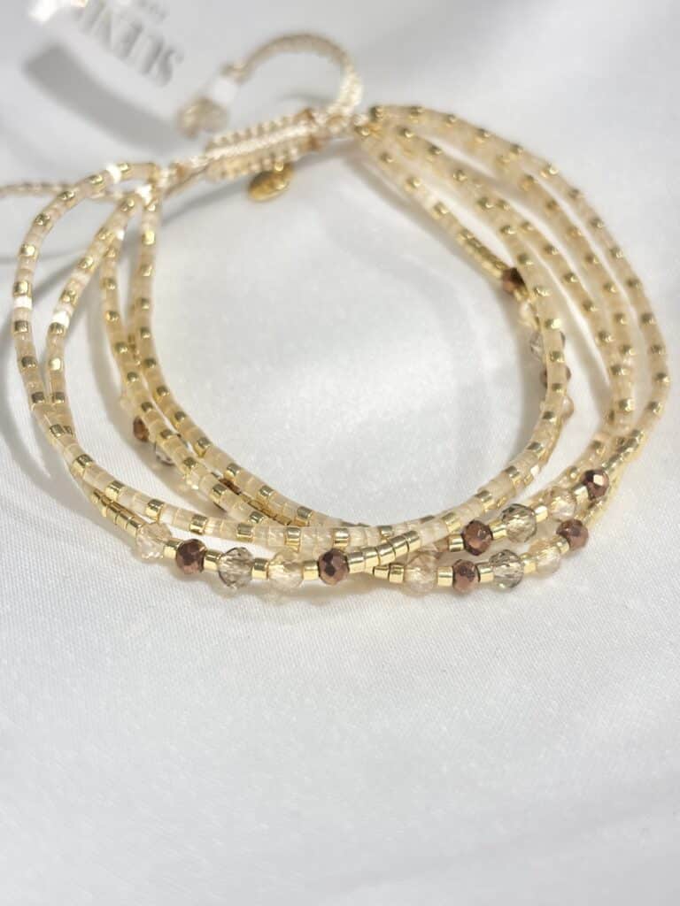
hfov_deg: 28.0
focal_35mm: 52
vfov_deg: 36.8
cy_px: 453
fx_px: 1362
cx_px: 340
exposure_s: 1/270
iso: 32
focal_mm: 5.96
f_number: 1.6
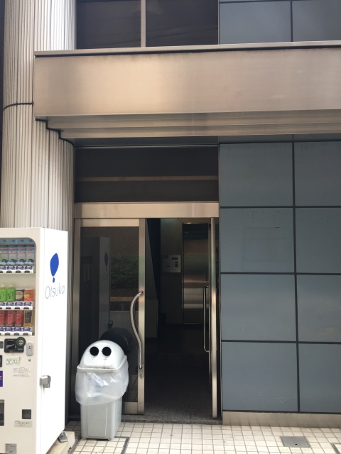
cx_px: 170
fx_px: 381
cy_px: 227
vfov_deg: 61.7
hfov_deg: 48.2
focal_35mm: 29
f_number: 2.2
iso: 50
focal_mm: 4.15
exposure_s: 1/120
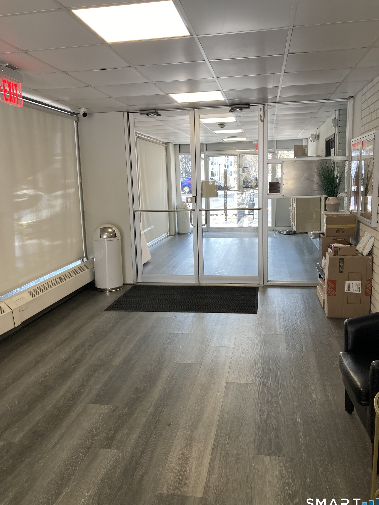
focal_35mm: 29
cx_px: 189
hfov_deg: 48.2
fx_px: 423
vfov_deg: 61.7
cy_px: 252
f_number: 1.8
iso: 64
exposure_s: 1/120
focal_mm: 3.99
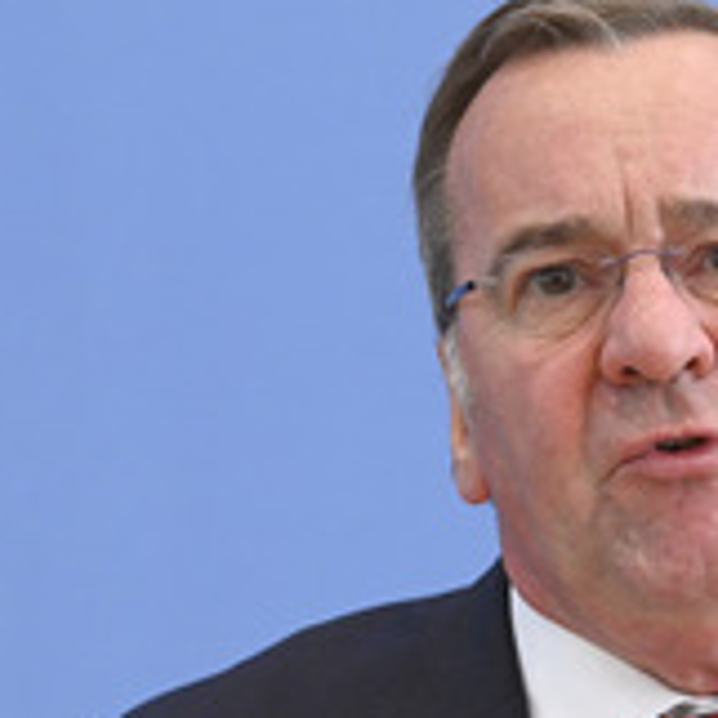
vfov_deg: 6.7
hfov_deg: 6.7
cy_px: 593
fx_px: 6125
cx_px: 725
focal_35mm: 261
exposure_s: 1/800
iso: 4000
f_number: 6.3
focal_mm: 110
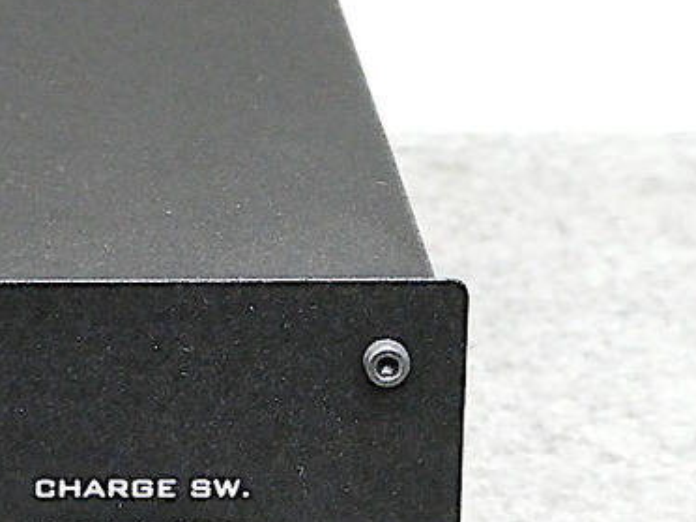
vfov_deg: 6.8
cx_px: -62
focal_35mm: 217
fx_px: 4363
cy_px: 440
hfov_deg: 9.0
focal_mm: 15
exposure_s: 1/20
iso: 1600
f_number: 5
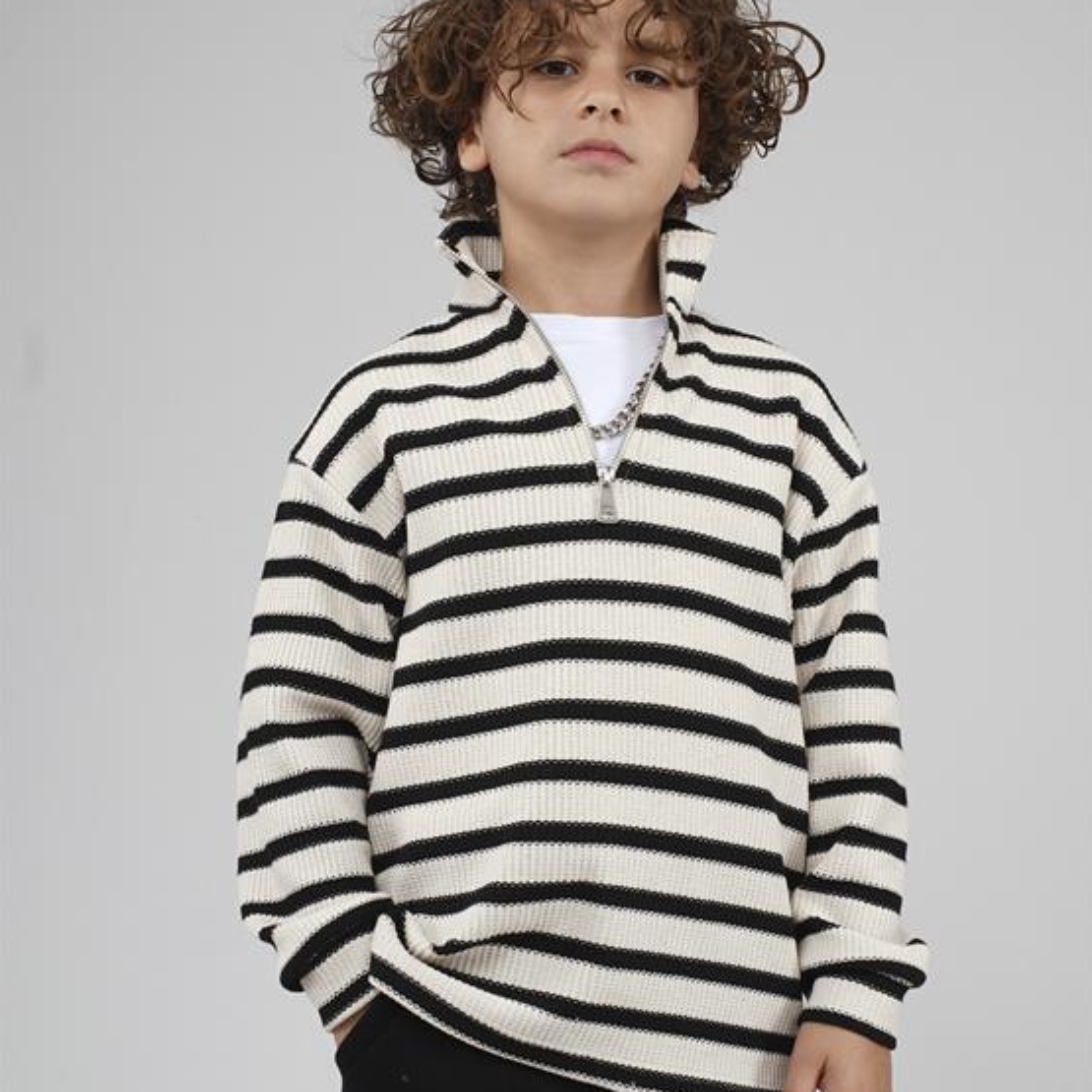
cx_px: 547
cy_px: 555
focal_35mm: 139
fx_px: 4961
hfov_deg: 12.6
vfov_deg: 12.6
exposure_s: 1/160
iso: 64
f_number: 5
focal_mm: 72
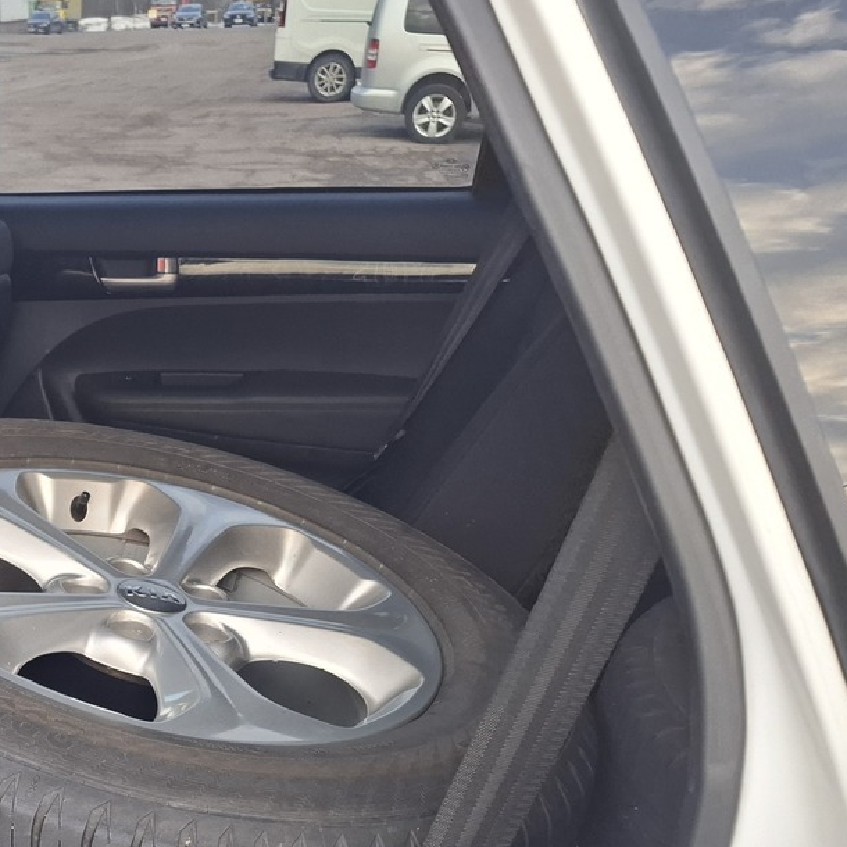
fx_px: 1329
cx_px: 8
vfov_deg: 34.8
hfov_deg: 32.6
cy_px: 600
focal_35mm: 48
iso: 50
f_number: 1.8
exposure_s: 1/100
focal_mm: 5.54
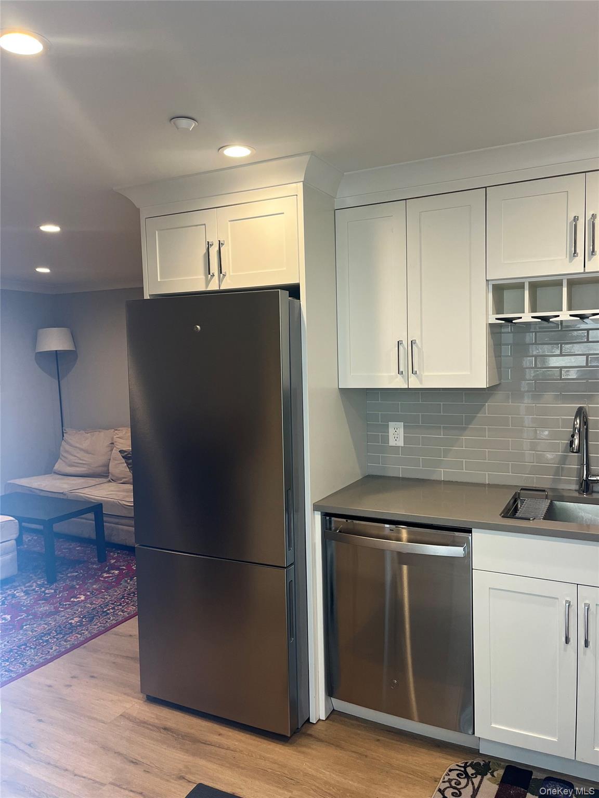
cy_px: 399
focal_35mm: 26
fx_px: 600
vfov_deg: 67.3
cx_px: 300
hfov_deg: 53.1
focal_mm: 5.1
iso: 125
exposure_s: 1/120
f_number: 1.6
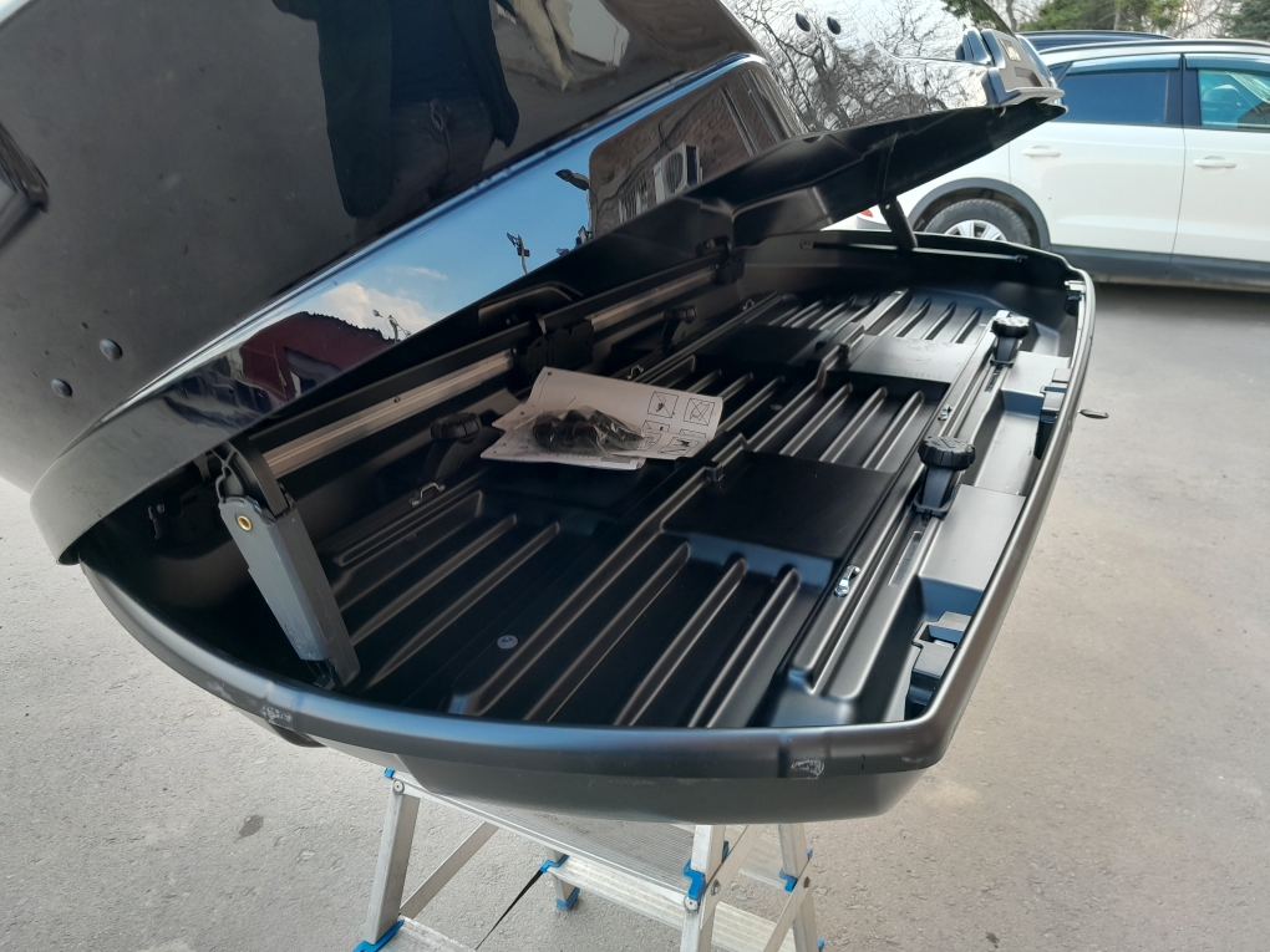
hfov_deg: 65.3
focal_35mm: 27
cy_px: 476
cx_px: 635
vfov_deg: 51.4
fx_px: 991
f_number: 1.8
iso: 40
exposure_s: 1/50
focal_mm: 4
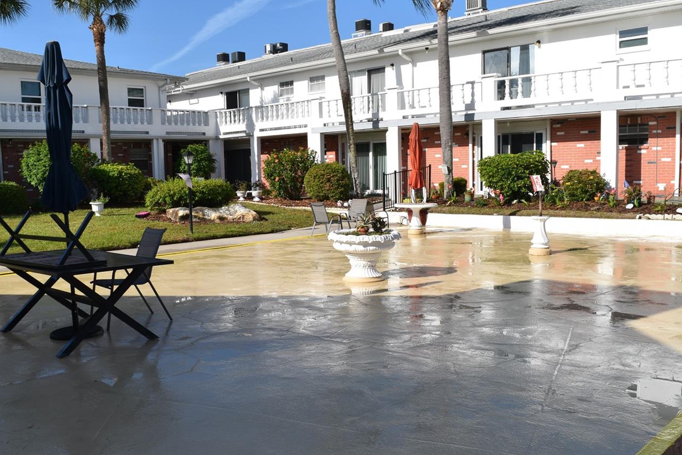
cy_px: 246
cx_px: 306
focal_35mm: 34
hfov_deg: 55.7
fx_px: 644
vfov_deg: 38.8
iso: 100
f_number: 13
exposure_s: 1/200
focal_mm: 18
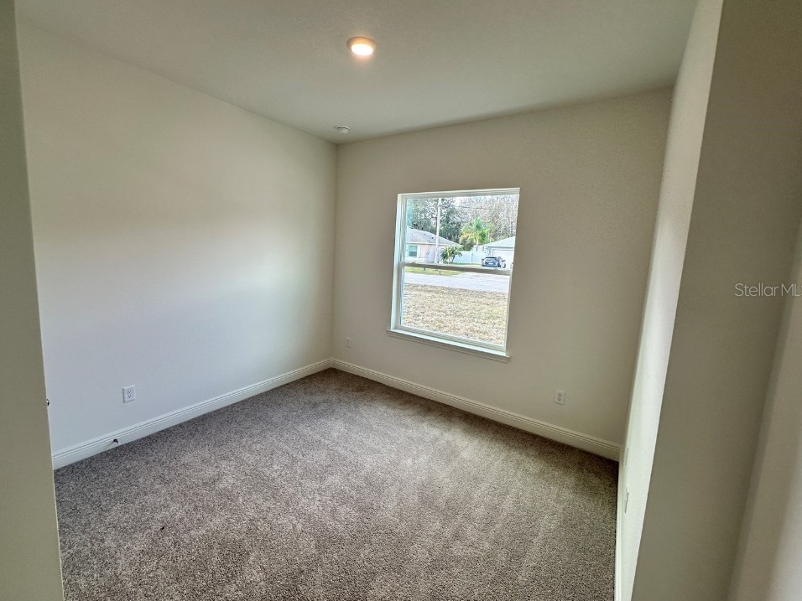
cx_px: 384
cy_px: 289
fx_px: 348
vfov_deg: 81.7
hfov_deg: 98.1
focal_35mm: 15
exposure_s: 1/120
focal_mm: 2.22
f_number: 2.2
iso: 64
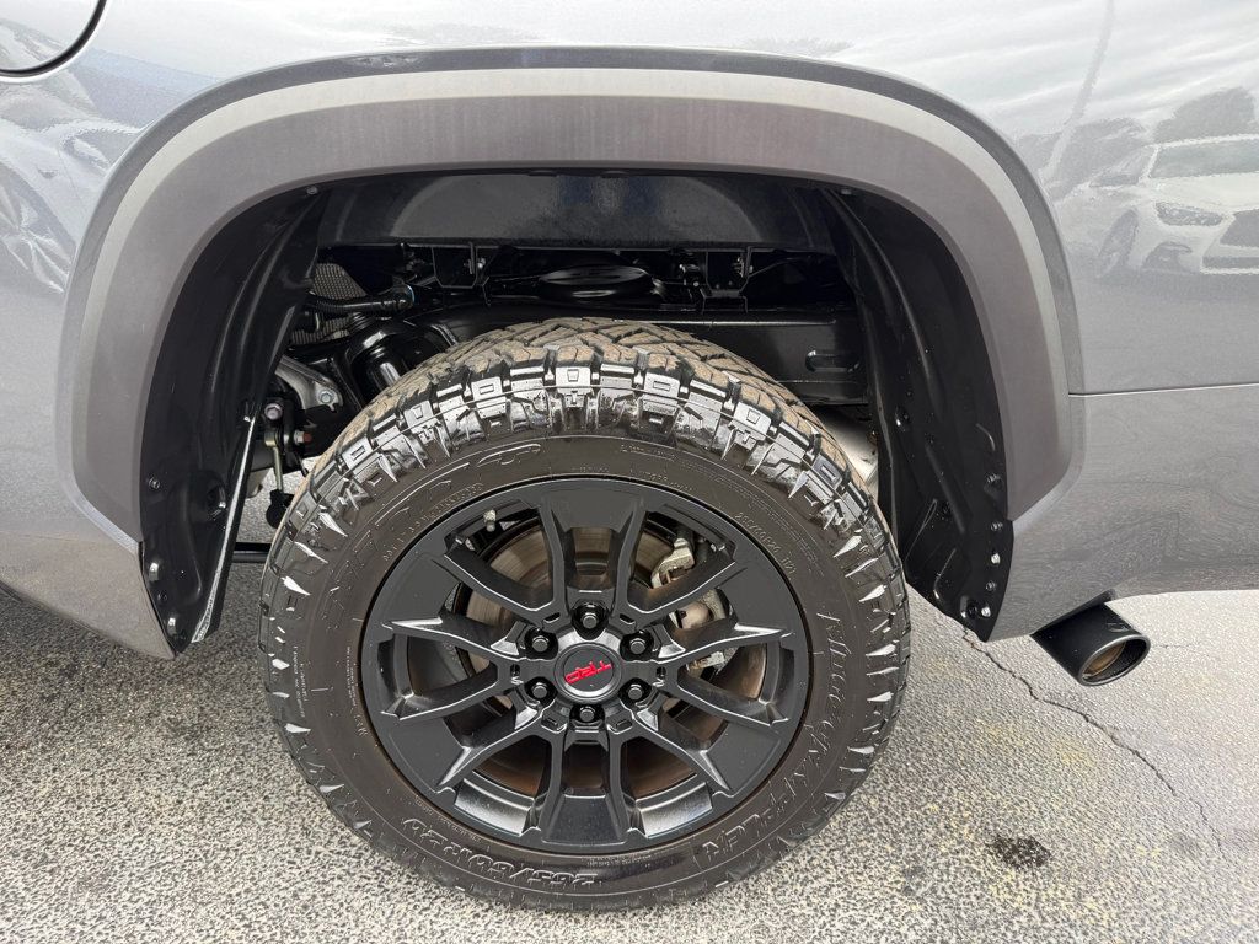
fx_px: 873
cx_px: 630
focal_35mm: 24
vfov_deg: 56.8
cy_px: 472
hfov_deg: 71.6
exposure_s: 1/240
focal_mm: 6.76
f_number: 1.78
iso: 80
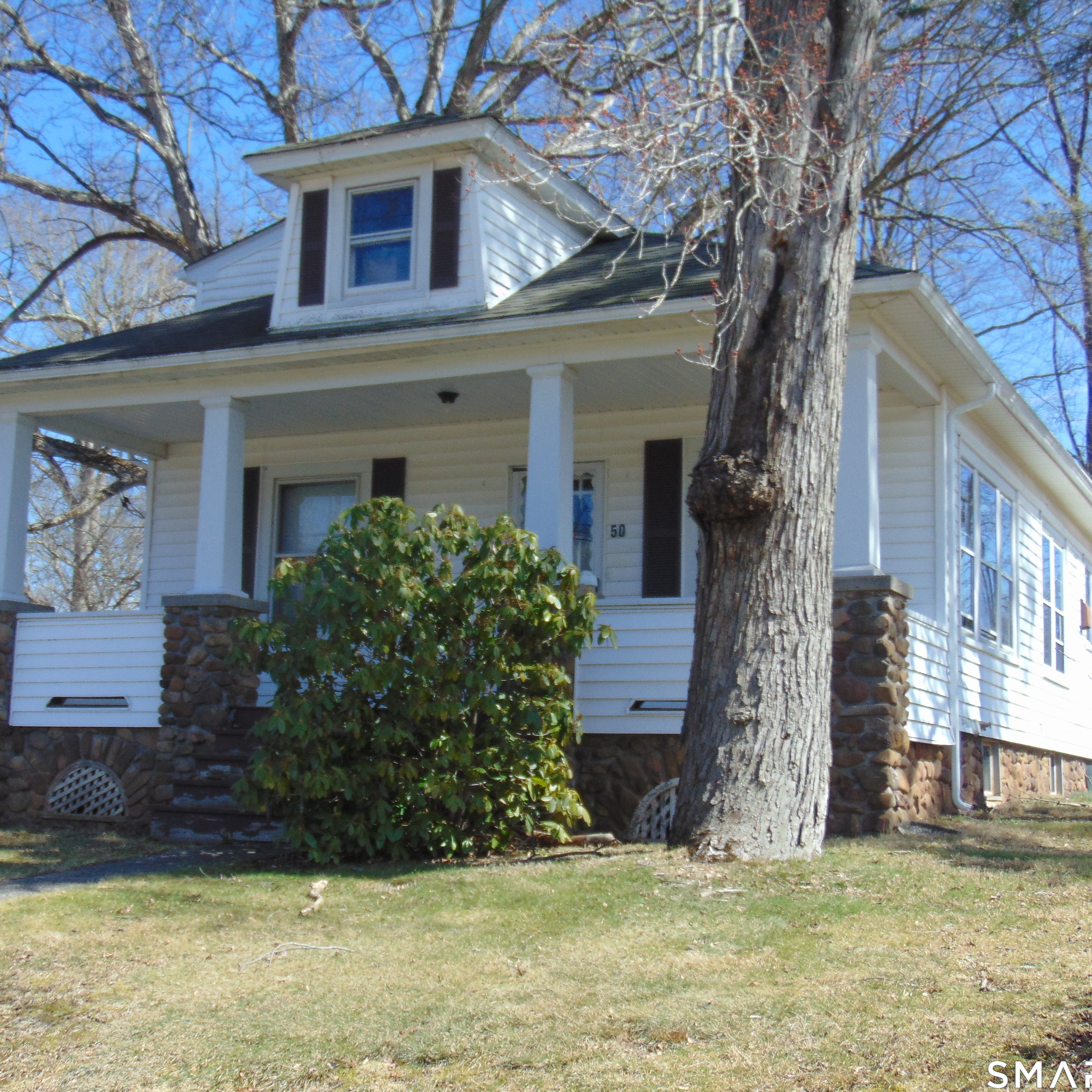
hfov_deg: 34.0
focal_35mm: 50
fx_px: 1785
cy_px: 548
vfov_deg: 34.0
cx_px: 471
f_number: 3.3
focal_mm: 7.6
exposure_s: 1/500
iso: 80
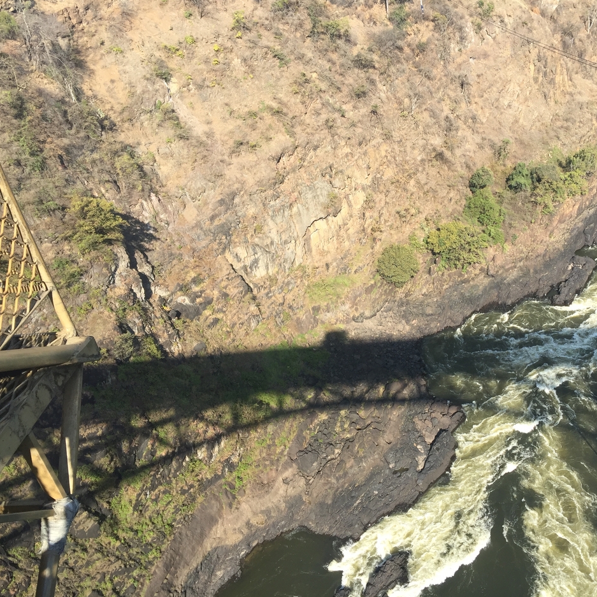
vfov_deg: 47.2
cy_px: 294
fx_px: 683
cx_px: 391
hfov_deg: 46.6
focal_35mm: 35
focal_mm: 4.15
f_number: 2.2
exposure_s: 1/775
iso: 32
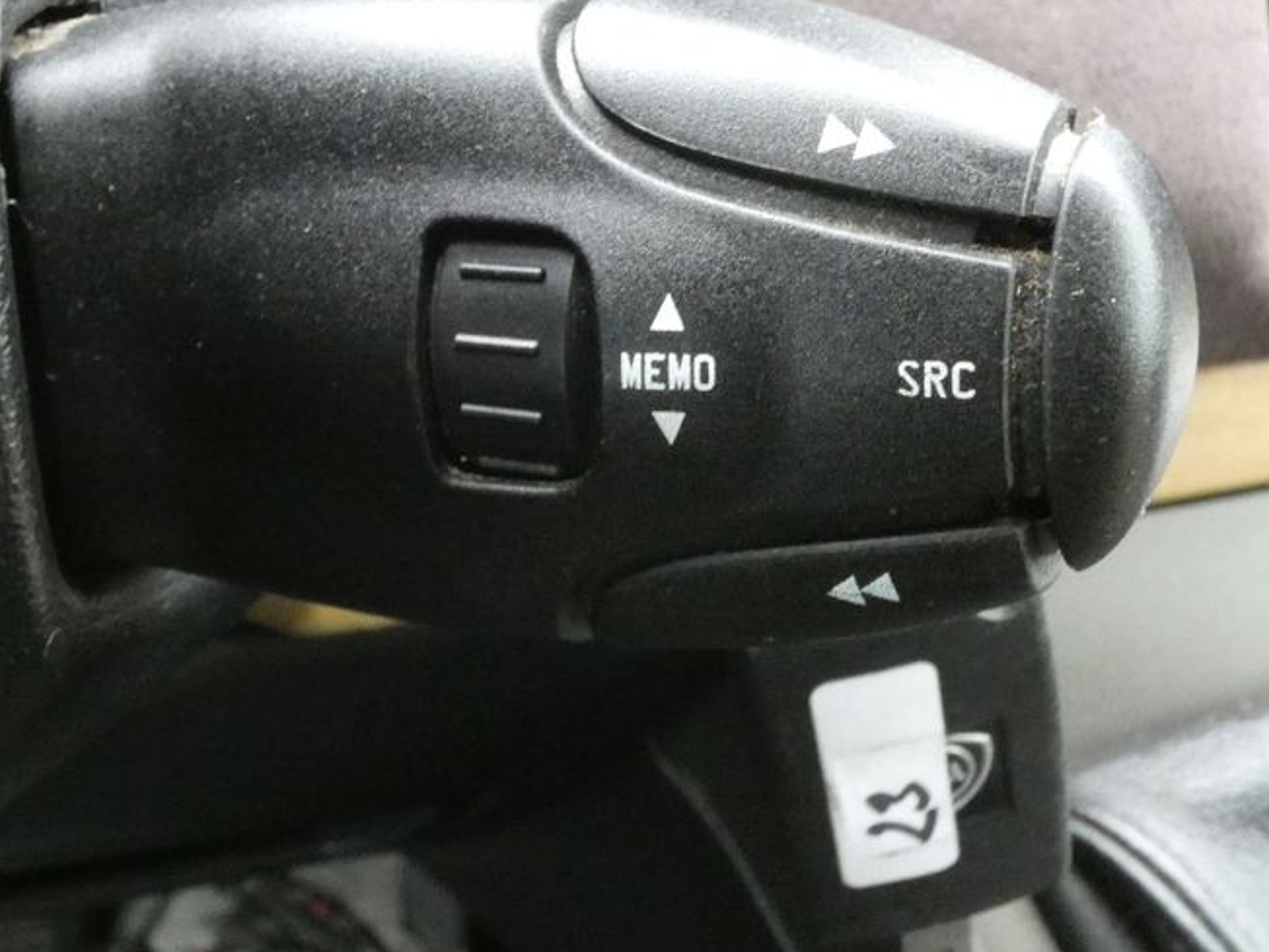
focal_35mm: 55
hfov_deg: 34.7
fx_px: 2016
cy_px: 226
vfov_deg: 26.2
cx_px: 463
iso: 1600
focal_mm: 6.2
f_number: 5.6
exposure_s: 1/15
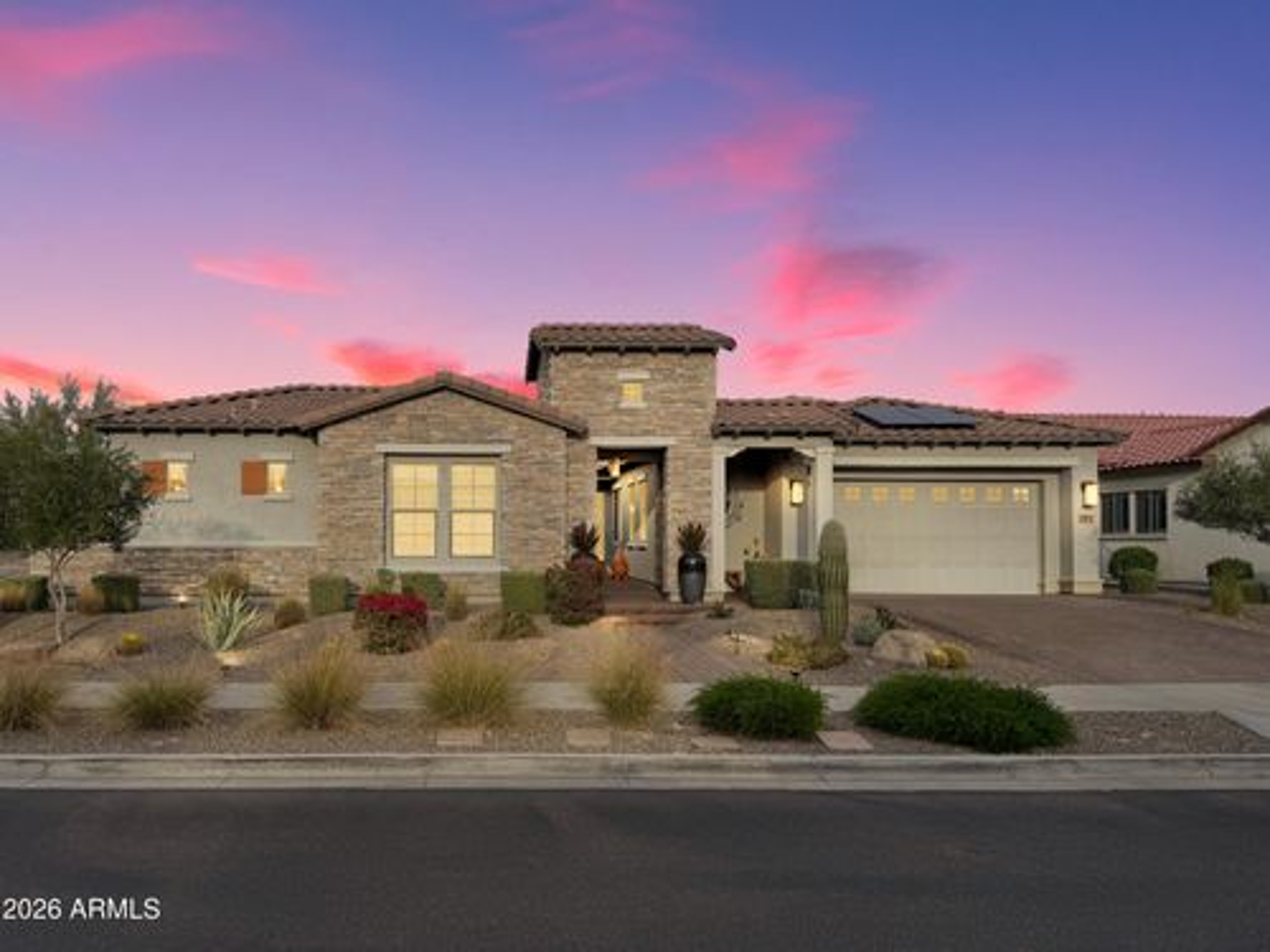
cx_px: 635
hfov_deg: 71.6
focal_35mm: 24
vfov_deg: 56.8
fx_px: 881
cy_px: 476
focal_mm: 6.76
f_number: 1.8
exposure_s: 1/3000
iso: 80
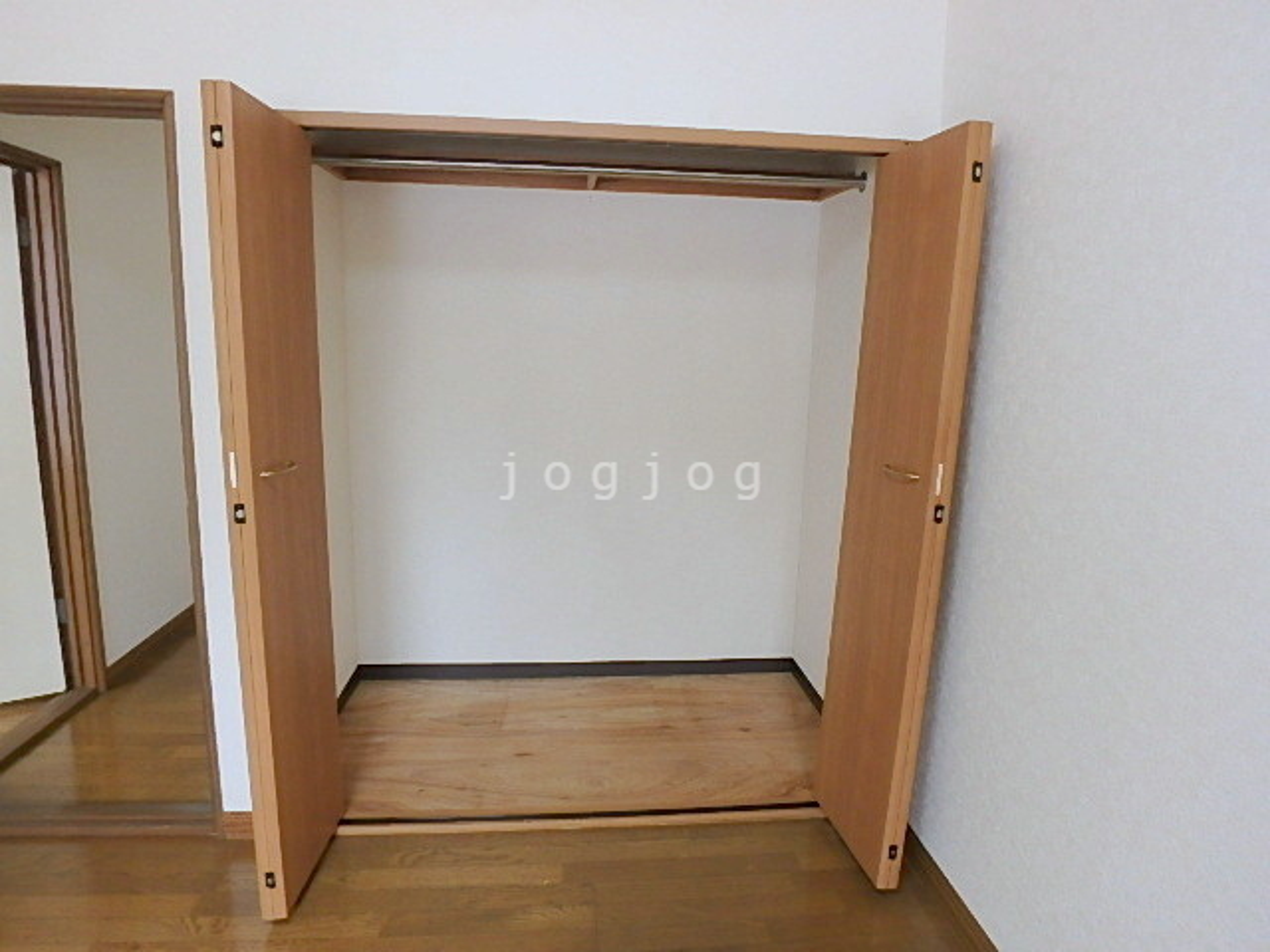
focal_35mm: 21
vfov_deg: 63.4
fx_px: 770
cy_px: 476
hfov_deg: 79.0
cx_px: 635
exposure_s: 1/40
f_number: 3.5
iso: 200
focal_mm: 3.7
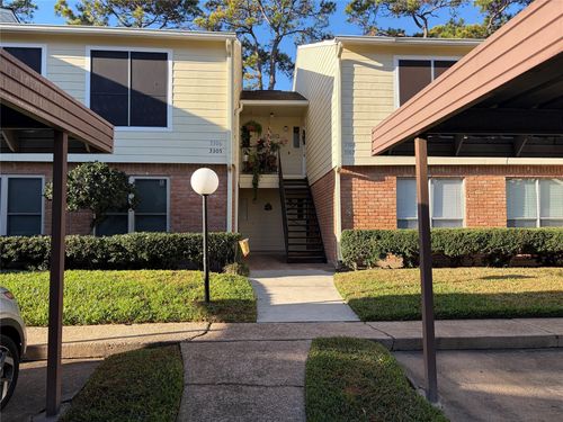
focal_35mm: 26
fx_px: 423
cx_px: 282
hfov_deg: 67.3
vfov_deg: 53.1
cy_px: 211
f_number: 1.6
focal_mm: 5.96
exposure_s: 1/907
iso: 50
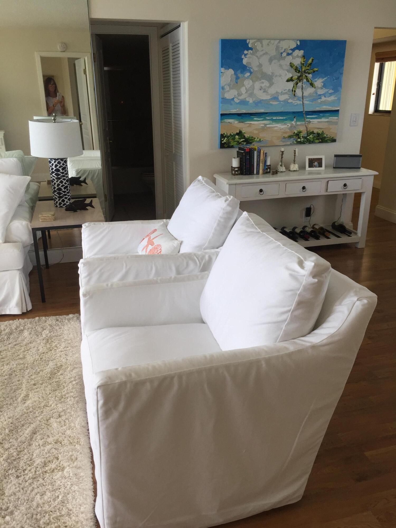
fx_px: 442
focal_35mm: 29
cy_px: 264
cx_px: 198
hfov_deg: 48.2
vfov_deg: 61.7
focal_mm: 4.15
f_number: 2.2
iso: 40
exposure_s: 1/120
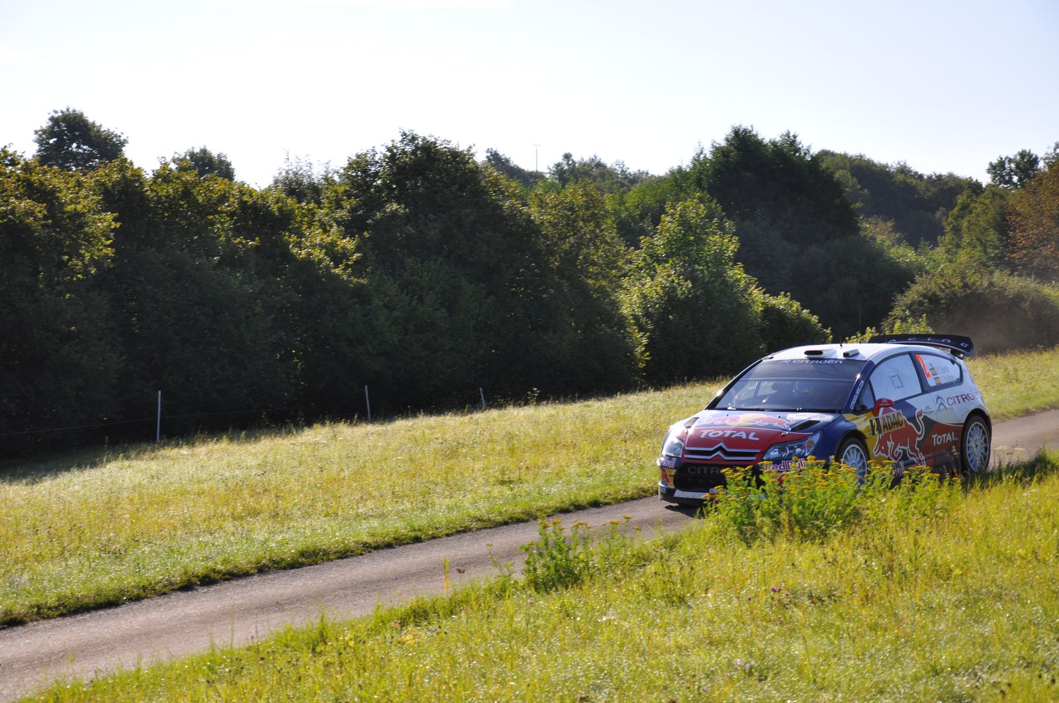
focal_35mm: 87
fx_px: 2556
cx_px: 530
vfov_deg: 15.7
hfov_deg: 23.4
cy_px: 352
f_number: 7.1
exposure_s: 1/800
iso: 200
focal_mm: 58
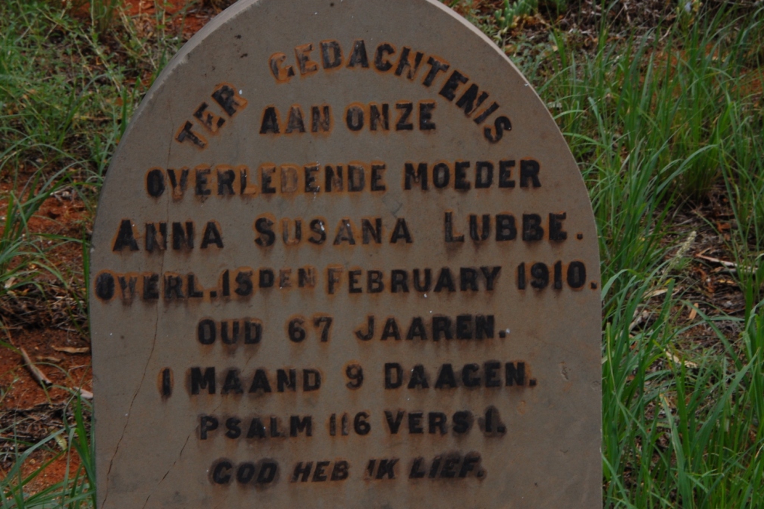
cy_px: 254
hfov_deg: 14.8
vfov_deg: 9.9
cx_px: 380
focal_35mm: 139
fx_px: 2949
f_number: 18
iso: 400
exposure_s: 1/80
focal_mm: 92
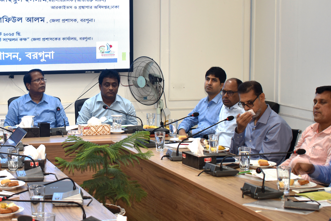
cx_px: 79
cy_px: 78
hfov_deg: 24.8
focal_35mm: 81
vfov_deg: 16.9
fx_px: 743
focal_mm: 31
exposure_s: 1/25
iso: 100
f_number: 4.2
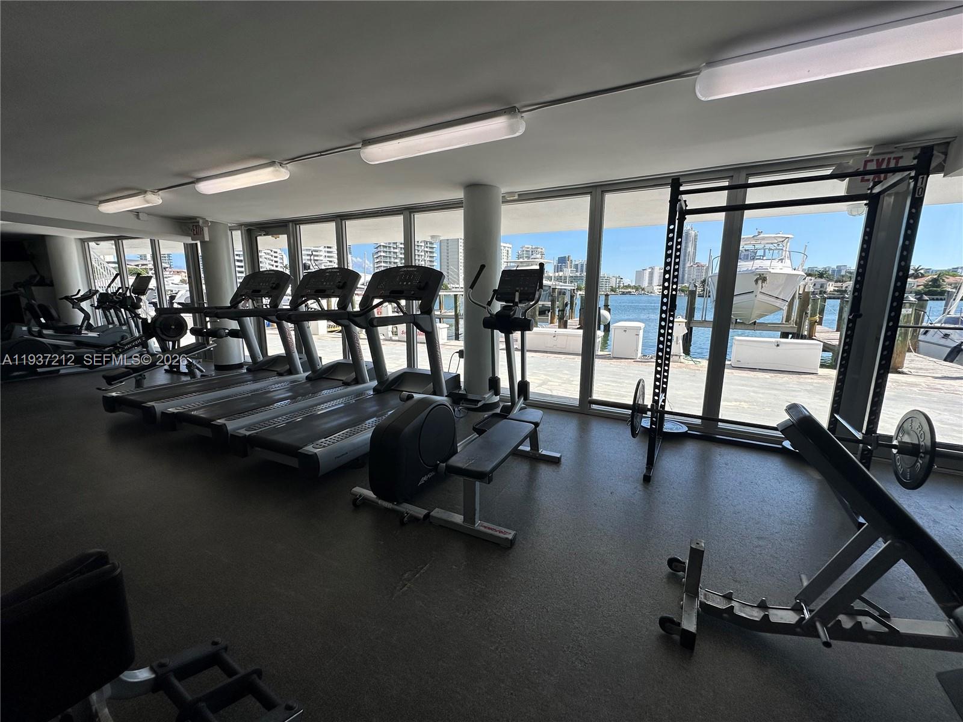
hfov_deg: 102.1
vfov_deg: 85.7
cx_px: 482
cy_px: 361
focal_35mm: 14
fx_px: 389
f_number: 2.2
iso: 40
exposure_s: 1/584
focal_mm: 2.22
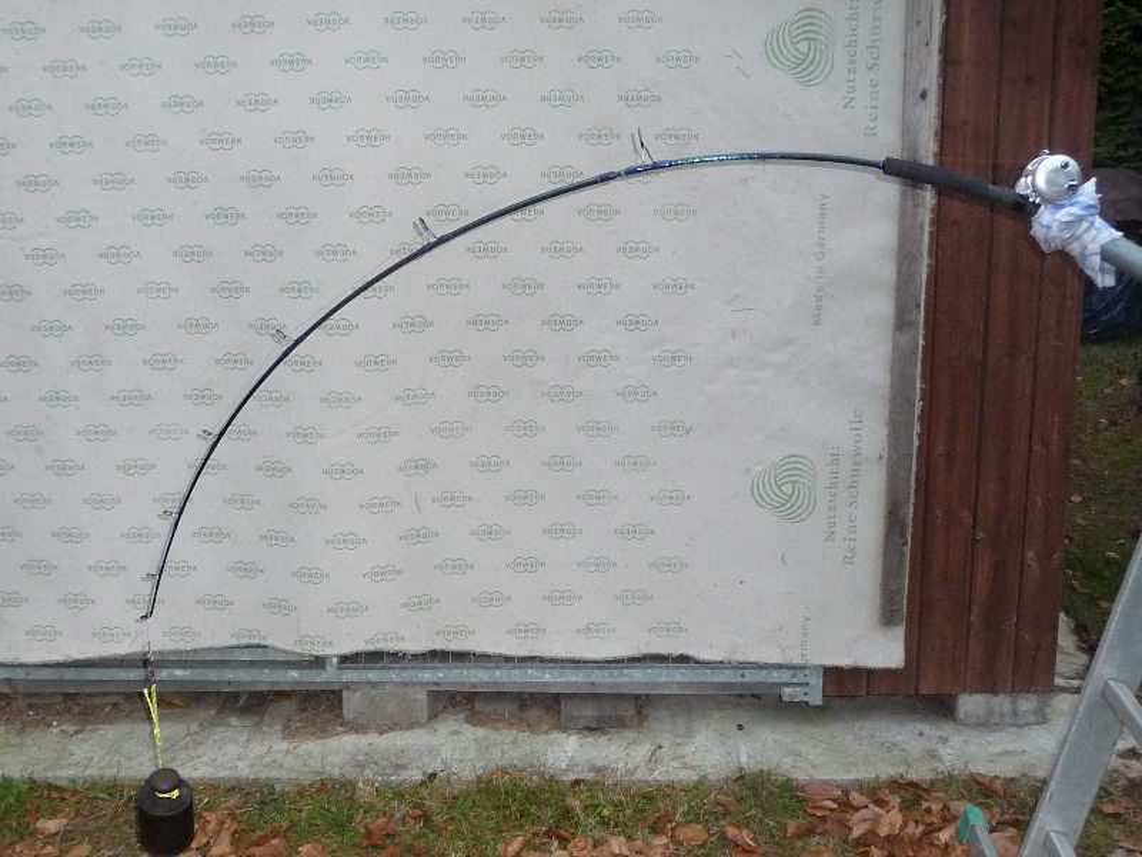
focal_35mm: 42
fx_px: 1386
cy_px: 428
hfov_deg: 44.8
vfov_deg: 34.3
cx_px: 571
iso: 400
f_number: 3.3
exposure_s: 1/30
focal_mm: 4.7
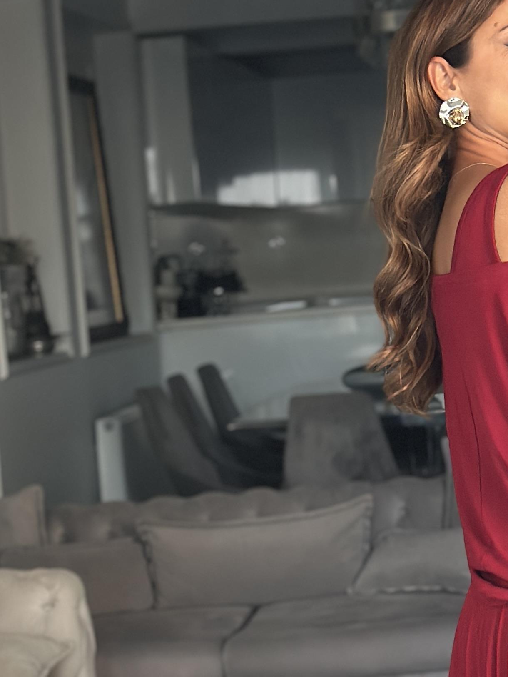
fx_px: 2328
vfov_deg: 16.2
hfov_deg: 12.3
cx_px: 523
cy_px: 663
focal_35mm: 119
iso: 320
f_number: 1.78
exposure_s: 1/60
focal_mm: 6.86
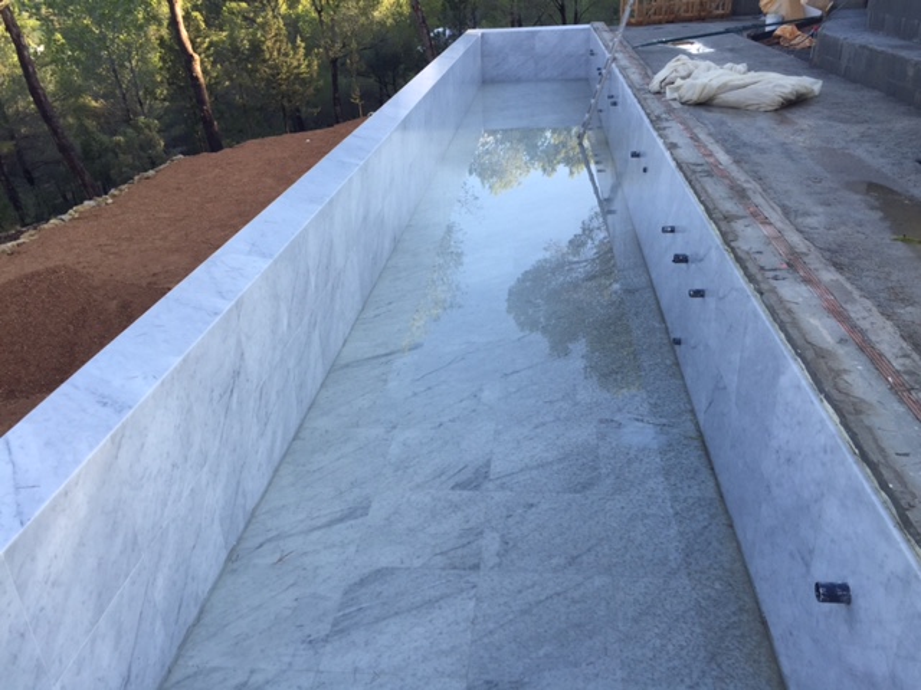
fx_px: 772
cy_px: 345
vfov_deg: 48.2
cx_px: 460
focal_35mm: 29
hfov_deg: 61.7
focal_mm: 4.15
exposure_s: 1/408
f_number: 2.2
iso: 32
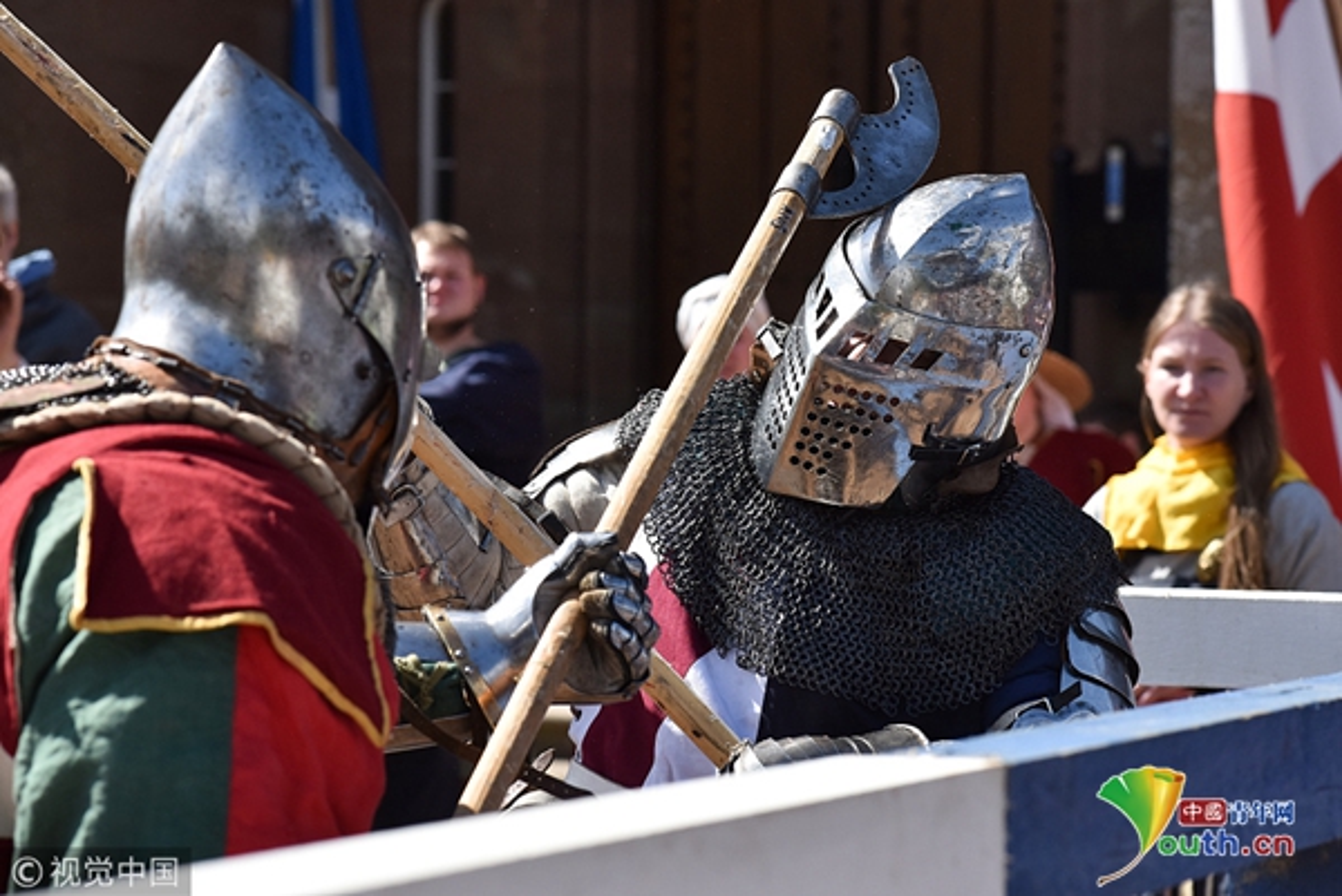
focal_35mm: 105
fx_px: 3917
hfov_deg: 19.4
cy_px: 448
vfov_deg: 13.1
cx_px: 671
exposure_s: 1/2000
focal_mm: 105
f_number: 5.6
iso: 450
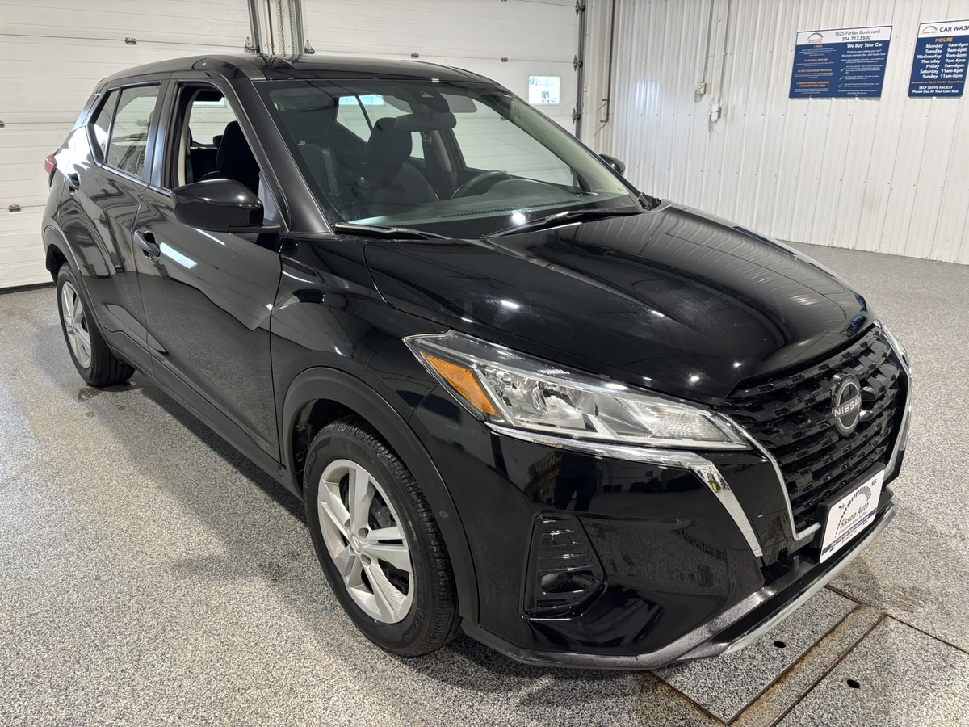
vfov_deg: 53.1
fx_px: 728
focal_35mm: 26
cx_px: 484
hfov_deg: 67.3
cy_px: 364
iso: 125
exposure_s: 1/60
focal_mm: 5.96
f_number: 1.6
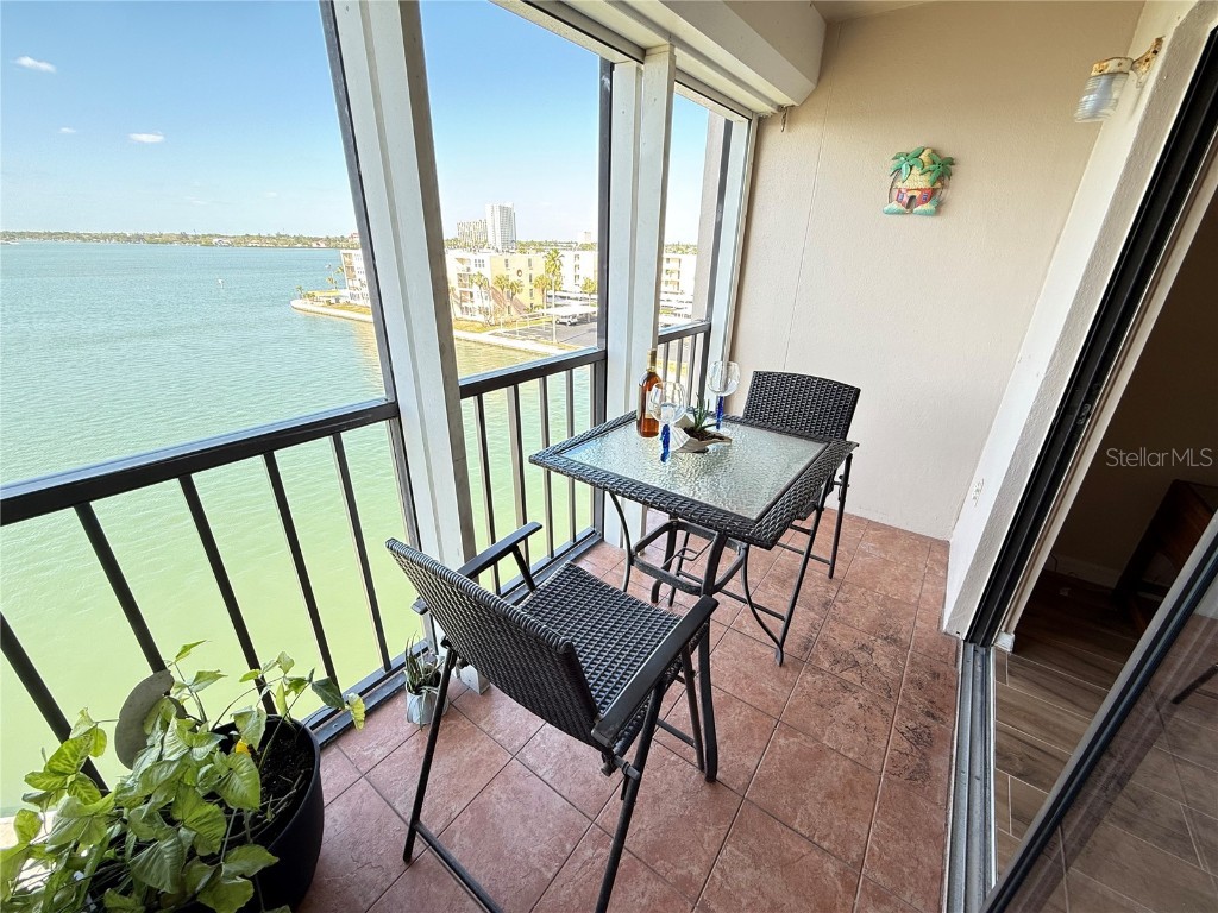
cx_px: 609
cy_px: 456
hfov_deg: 102.1
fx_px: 493
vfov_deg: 85.7
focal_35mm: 14
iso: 64
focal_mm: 2.22
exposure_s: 1/99
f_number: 2.2
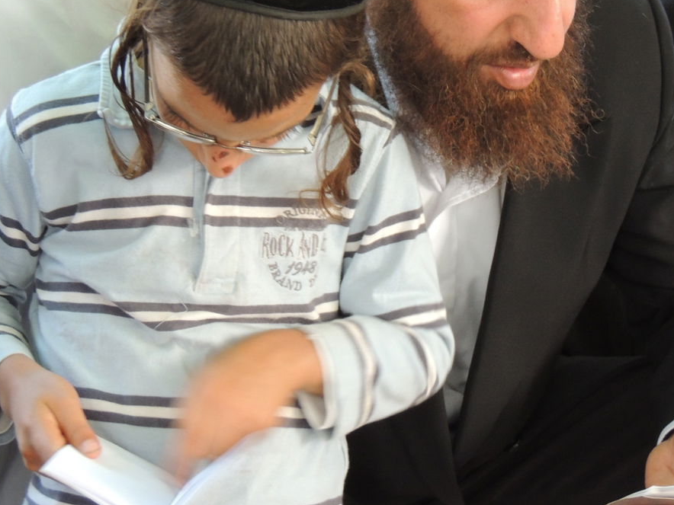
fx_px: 1850
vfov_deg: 15.5
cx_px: 425
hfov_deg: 20.6
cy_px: 139
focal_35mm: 95
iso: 400
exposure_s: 1/40
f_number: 3.7
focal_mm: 10.7
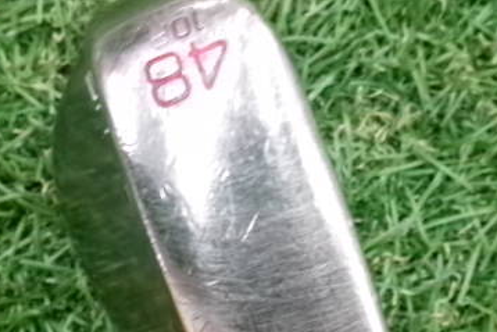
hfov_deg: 38.1
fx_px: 718
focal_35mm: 52
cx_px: 226
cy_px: 299
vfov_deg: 25.2
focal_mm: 5.1
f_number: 3.9
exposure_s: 1/34
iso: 800
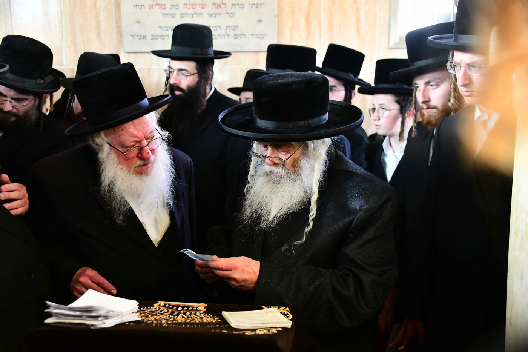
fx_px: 704
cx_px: 264
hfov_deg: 41.1
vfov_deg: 28.1
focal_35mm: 48
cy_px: 176
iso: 5000
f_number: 5
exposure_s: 1/80
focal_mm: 48
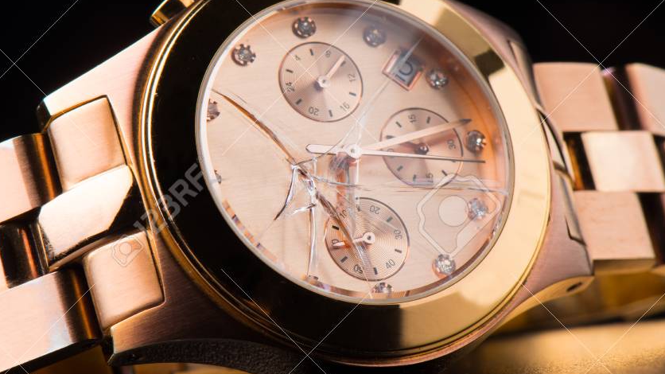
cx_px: 306
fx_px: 3015
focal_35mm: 171
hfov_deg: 12.6
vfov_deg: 7.1
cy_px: 183
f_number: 20
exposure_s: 1/200
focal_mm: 105
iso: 200
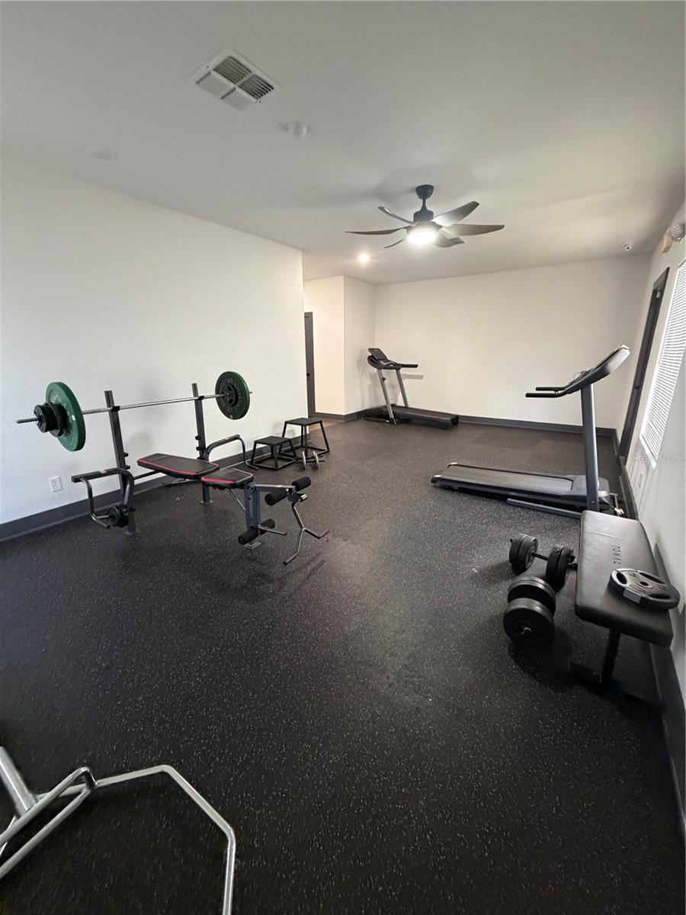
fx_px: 370
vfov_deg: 102.1
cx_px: 343
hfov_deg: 85.7
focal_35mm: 14
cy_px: 458
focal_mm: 2.22
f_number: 2.2
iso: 800
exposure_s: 1/60
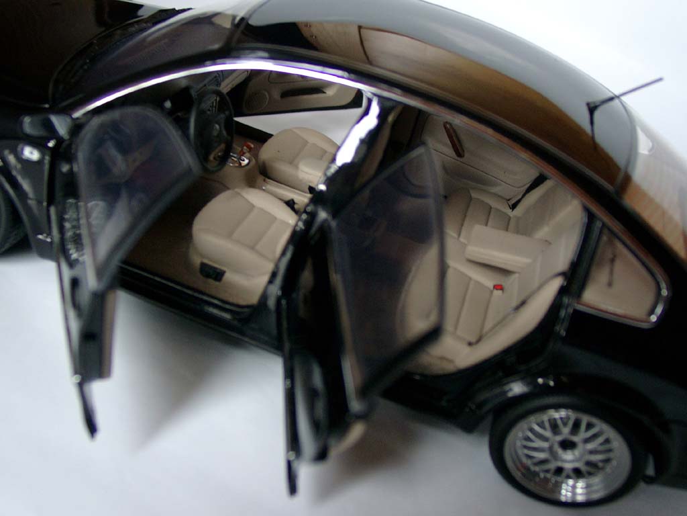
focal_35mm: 34
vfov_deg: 41.8
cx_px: 344
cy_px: 258
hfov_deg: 54.0
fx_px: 675
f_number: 2
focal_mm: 7.13
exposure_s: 1/32
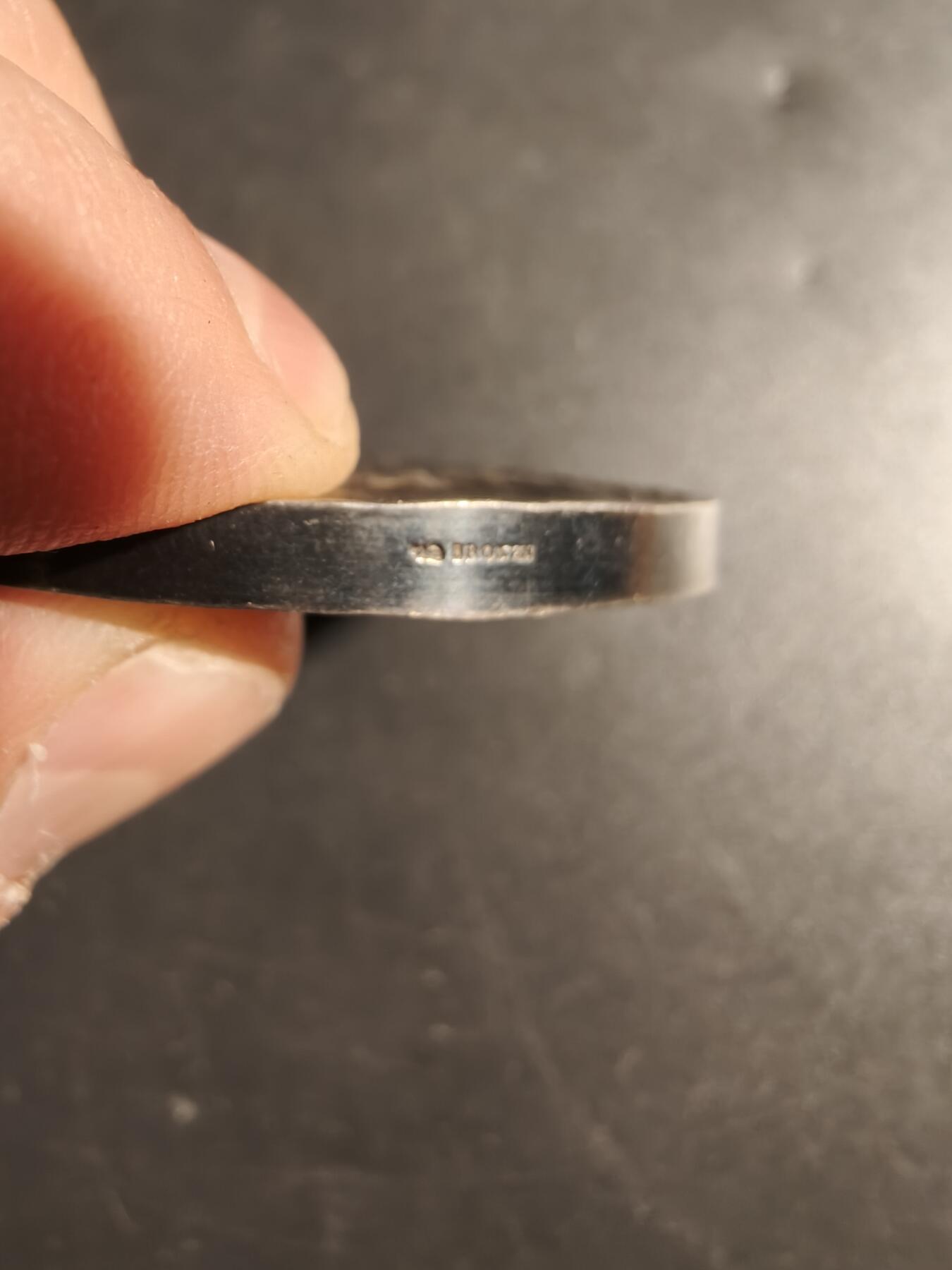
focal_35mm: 23
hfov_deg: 58.9
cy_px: 635
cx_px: 476
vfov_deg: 73.9
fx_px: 843
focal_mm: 2.32
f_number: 2
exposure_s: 1/50
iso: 200
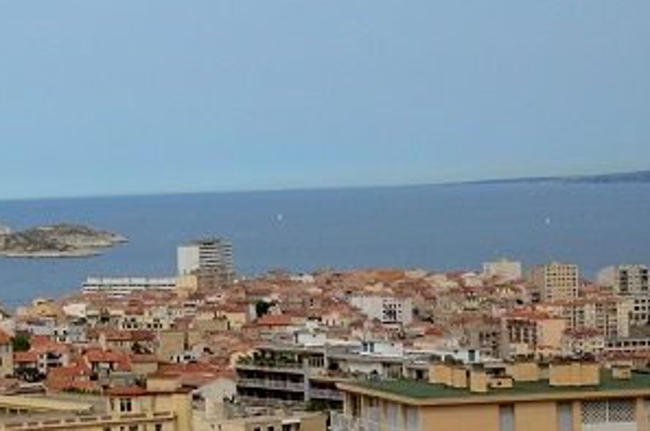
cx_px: -248
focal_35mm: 121
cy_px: 183
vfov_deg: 11.3
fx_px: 2181
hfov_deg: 15.9
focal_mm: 24
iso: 720
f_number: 4.5
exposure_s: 1/8000
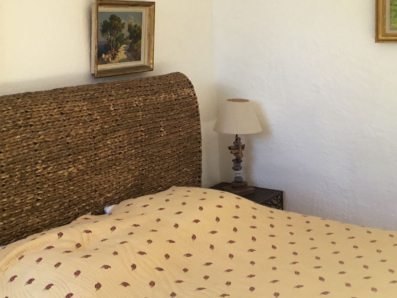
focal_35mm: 50
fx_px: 573
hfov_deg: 38.2
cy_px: 81
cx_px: 205
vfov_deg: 28.7
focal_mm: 3.3
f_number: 2.4
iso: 25
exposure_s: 1/100
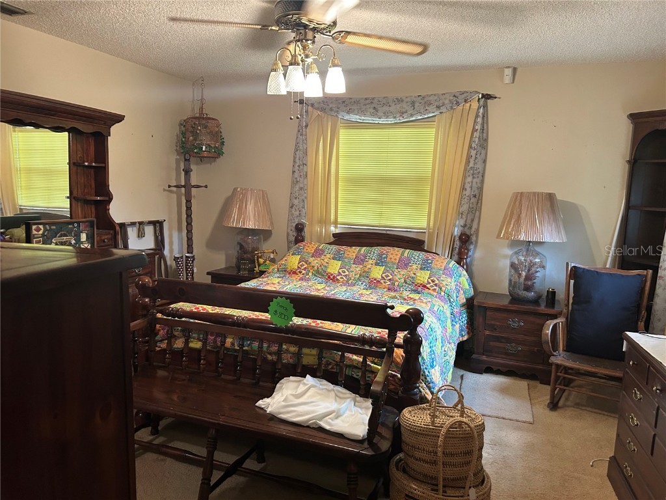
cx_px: 333
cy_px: 250
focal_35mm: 26
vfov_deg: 53.1
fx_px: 500
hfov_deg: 67.3
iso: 250
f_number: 1.5
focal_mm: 5.7
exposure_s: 1/60
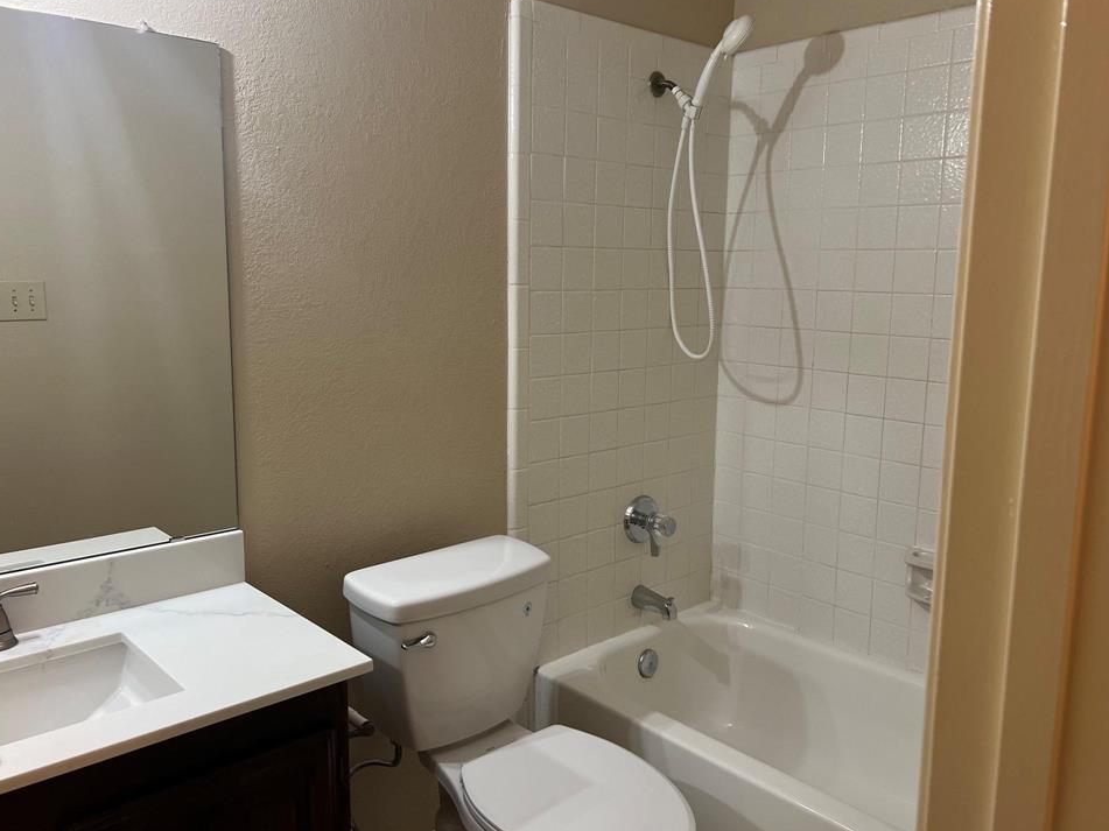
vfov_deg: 49.7
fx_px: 897
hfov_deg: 63.4
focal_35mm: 28
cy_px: 394
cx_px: 550
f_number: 1.5
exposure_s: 1/60
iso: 160
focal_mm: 5.7
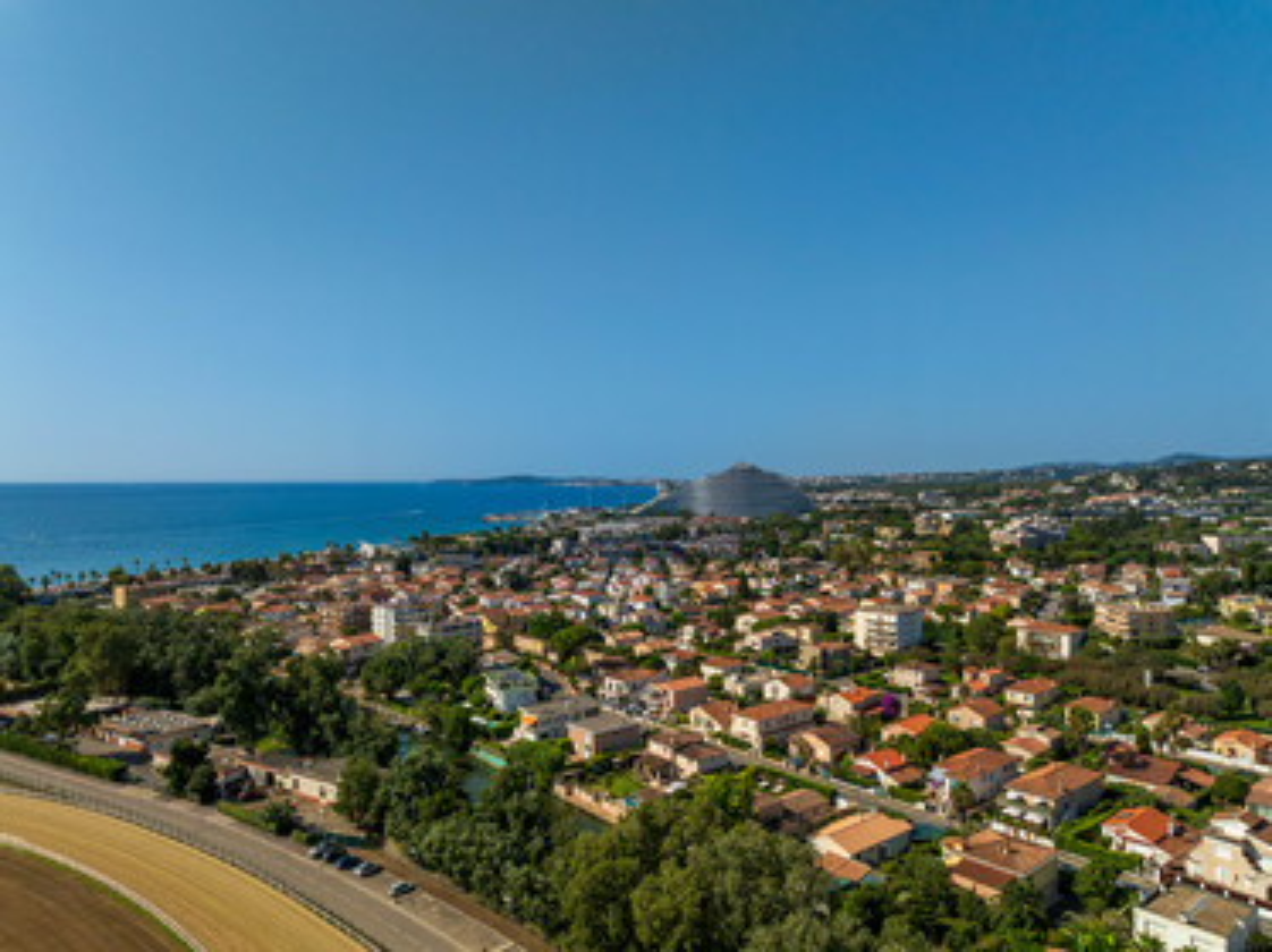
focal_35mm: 24
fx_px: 881
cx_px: 636
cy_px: 476
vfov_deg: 56.8
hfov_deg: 71.6
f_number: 5.6
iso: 200
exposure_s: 1/120
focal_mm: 12.3
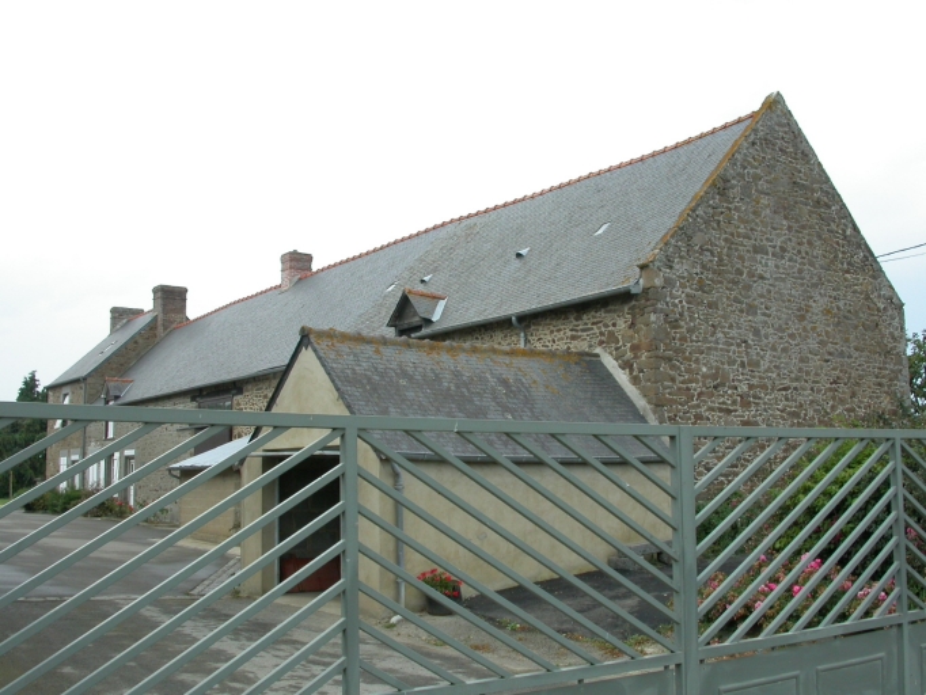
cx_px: 463
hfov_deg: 49.0
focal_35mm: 38
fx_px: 1017
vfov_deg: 37.7
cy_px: 348
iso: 100
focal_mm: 7.85
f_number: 7.5
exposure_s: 1/242
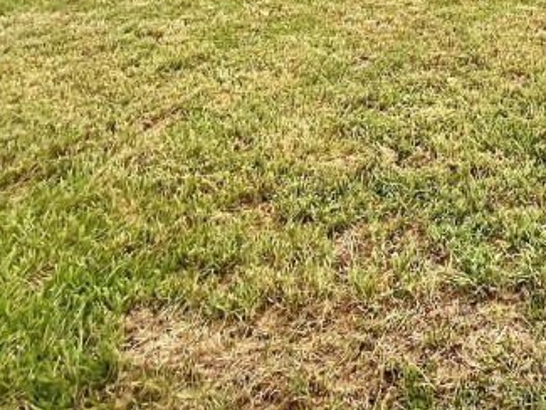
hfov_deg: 39.0
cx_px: 576
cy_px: -187
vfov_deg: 26.6
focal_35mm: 41
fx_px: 647
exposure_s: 1/274
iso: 32
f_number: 1.8
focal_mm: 1.57
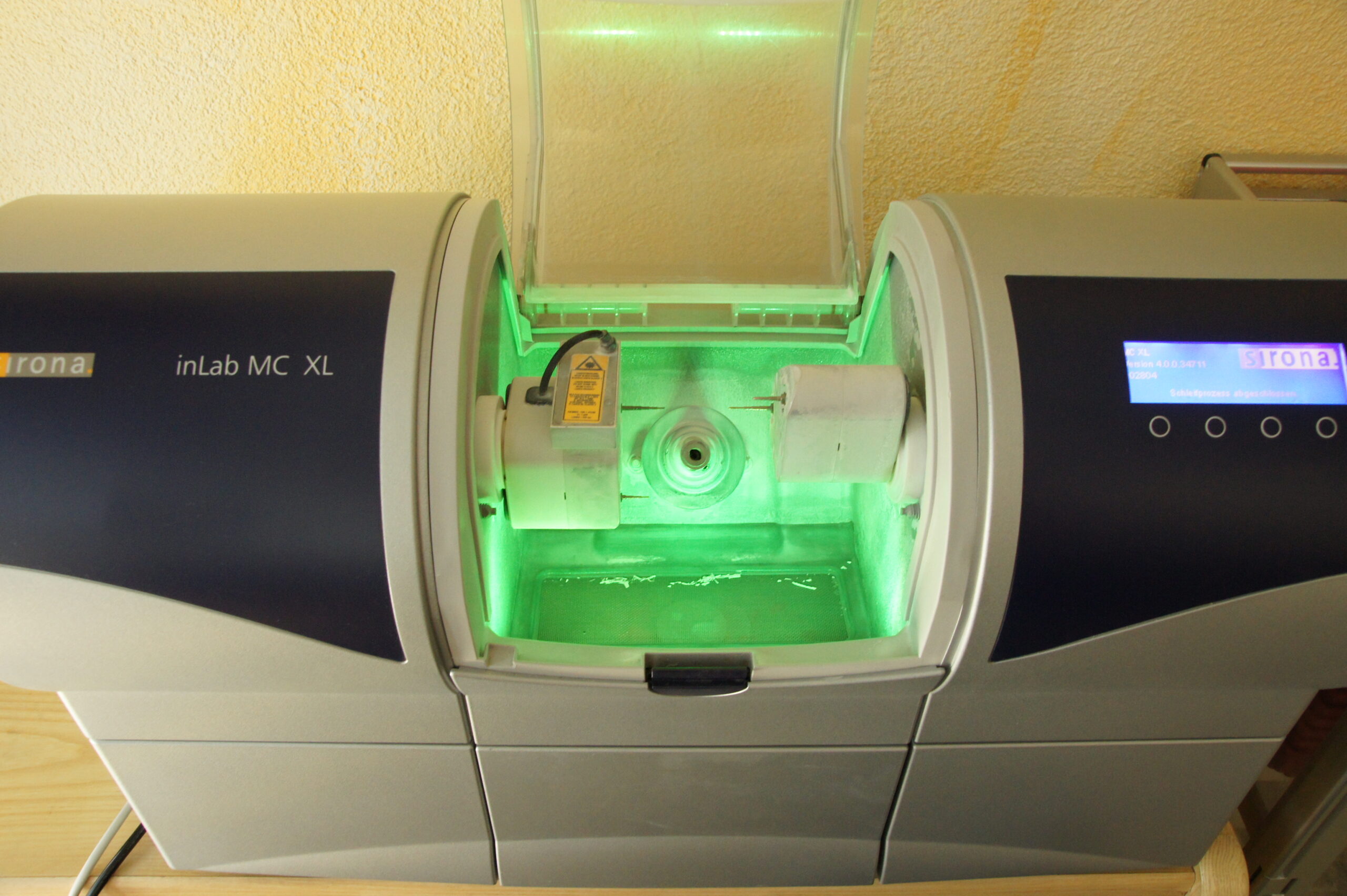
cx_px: 674
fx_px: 1010
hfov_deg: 67.4
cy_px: 448
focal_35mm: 27
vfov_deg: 47.9
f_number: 7.1
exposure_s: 1/20
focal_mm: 18
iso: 1600
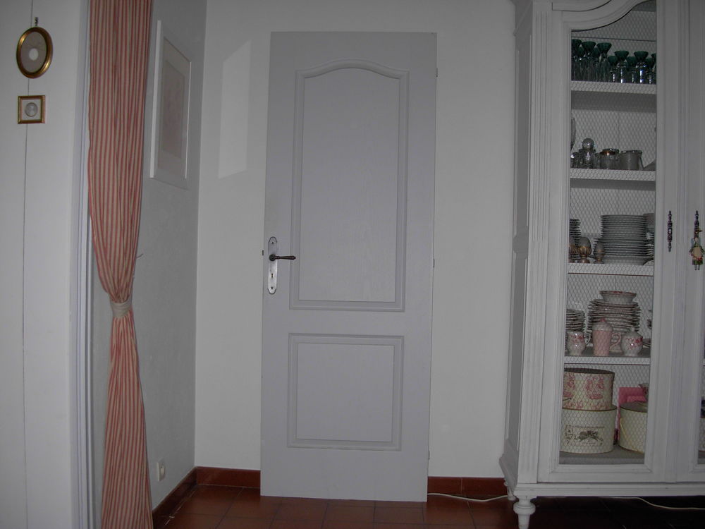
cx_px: 352
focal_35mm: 38
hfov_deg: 49.0
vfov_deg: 37.7
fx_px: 774
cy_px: 264
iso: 102
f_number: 2.9
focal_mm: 6.3
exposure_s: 1/29.3
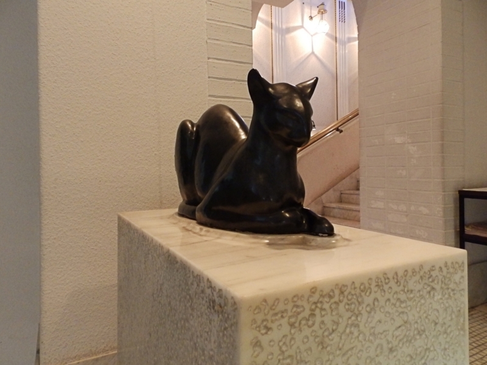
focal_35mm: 22
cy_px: 182
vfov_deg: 61.1
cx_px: 244
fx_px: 310
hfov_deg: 76.4
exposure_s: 1/20
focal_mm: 4
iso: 800
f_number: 3.4
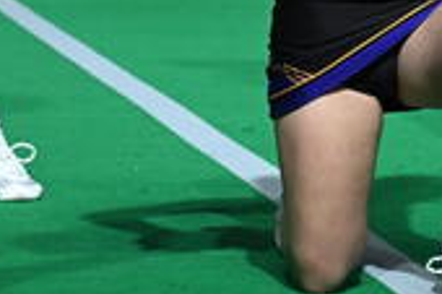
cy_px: -147
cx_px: 450
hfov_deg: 6.2
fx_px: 4035
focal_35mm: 329
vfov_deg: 4.1
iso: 3200
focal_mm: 70
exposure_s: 1/400
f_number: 5
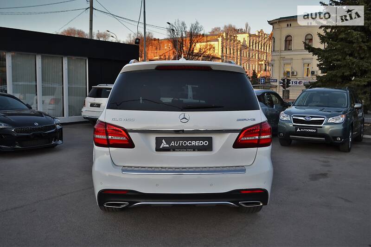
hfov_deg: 57.2
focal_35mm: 33
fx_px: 340
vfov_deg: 40.0
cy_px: 124
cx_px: 186
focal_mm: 22
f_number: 5.6
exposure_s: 1/125
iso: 180
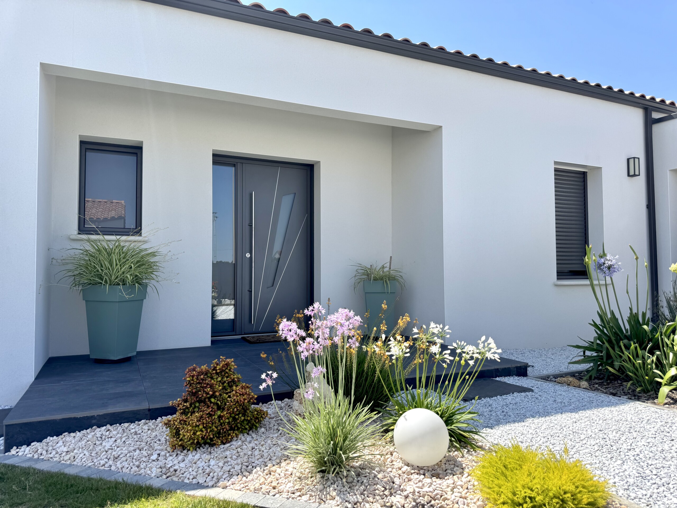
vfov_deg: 56.8
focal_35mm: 24
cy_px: 254
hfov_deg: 71.6
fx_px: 469
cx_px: 338
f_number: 1.78
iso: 80
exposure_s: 1/2174
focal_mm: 6.76
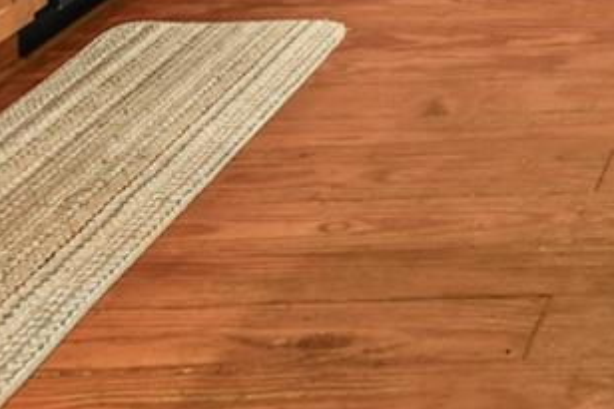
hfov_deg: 20.9
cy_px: -537
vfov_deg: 13.4
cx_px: 985
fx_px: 1330
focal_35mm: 78
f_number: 7.1
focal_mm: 10
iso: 100
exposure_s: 1/4
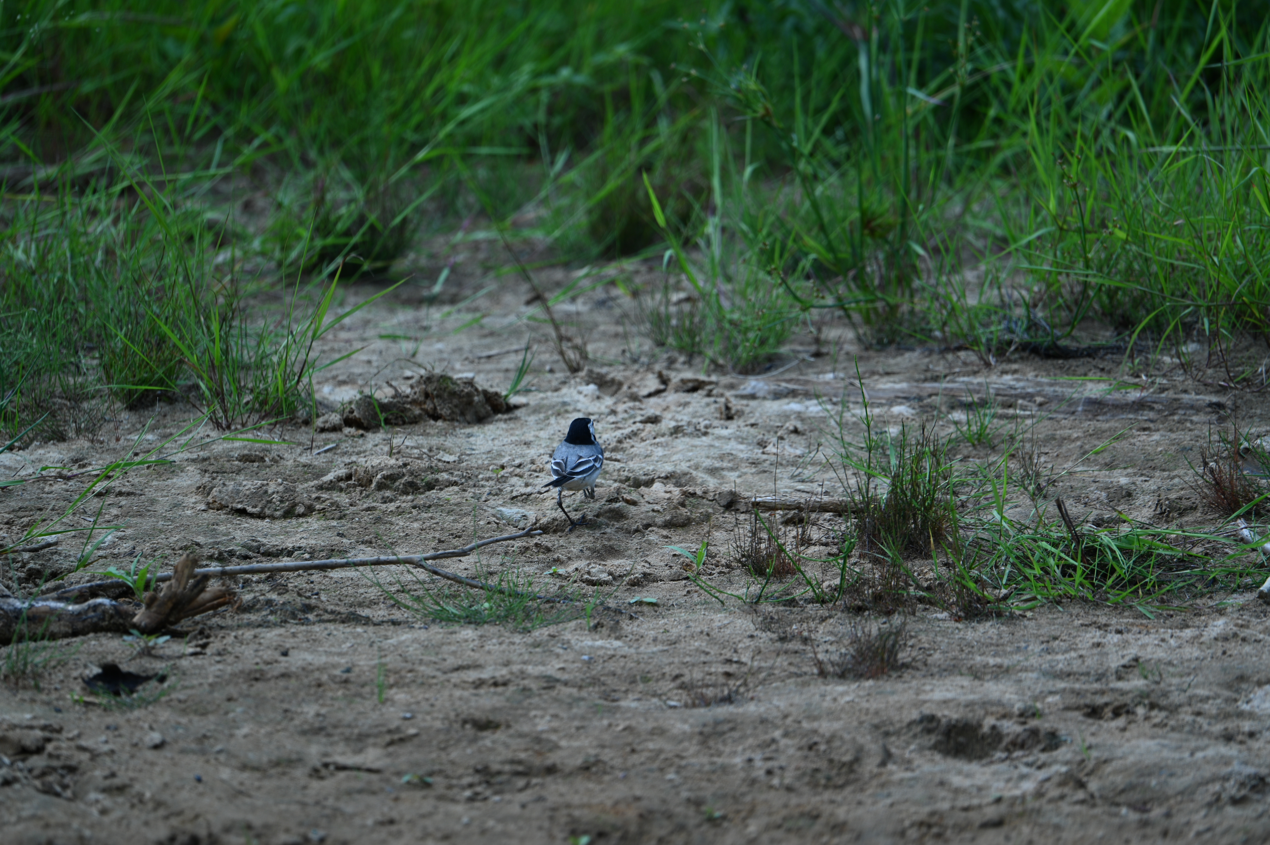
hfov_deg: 4.1
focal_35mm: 500
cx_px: 635
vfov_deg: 2.7
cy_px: 422
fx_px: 17627
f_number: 6.7
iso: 100
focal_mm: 500
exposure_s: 1/125
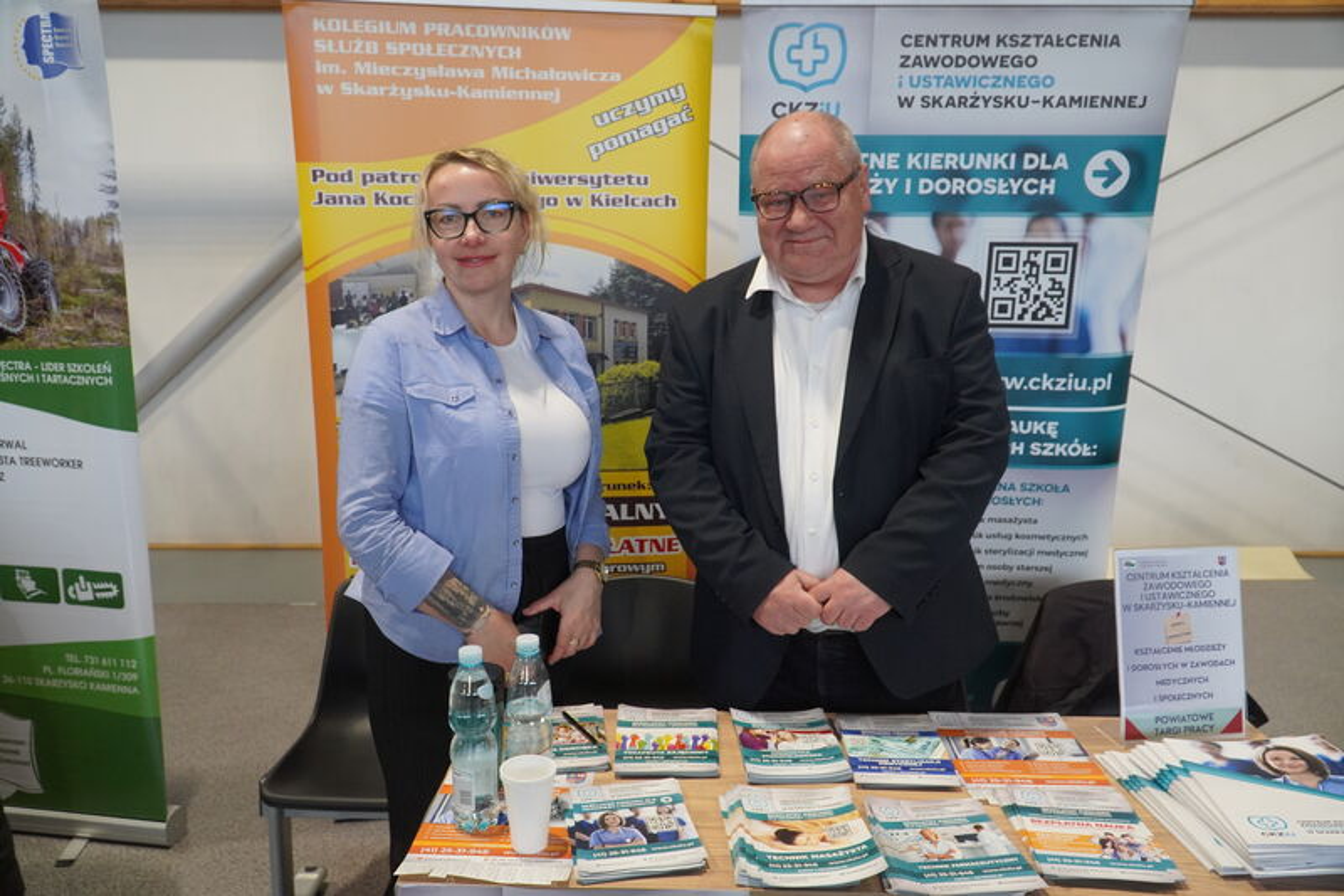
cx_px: 672
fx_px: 1008
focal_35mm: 27
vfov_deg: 47.9
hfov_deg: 67.4
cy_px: 448
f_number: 4
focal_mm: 18
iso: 1250
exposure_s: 1/160
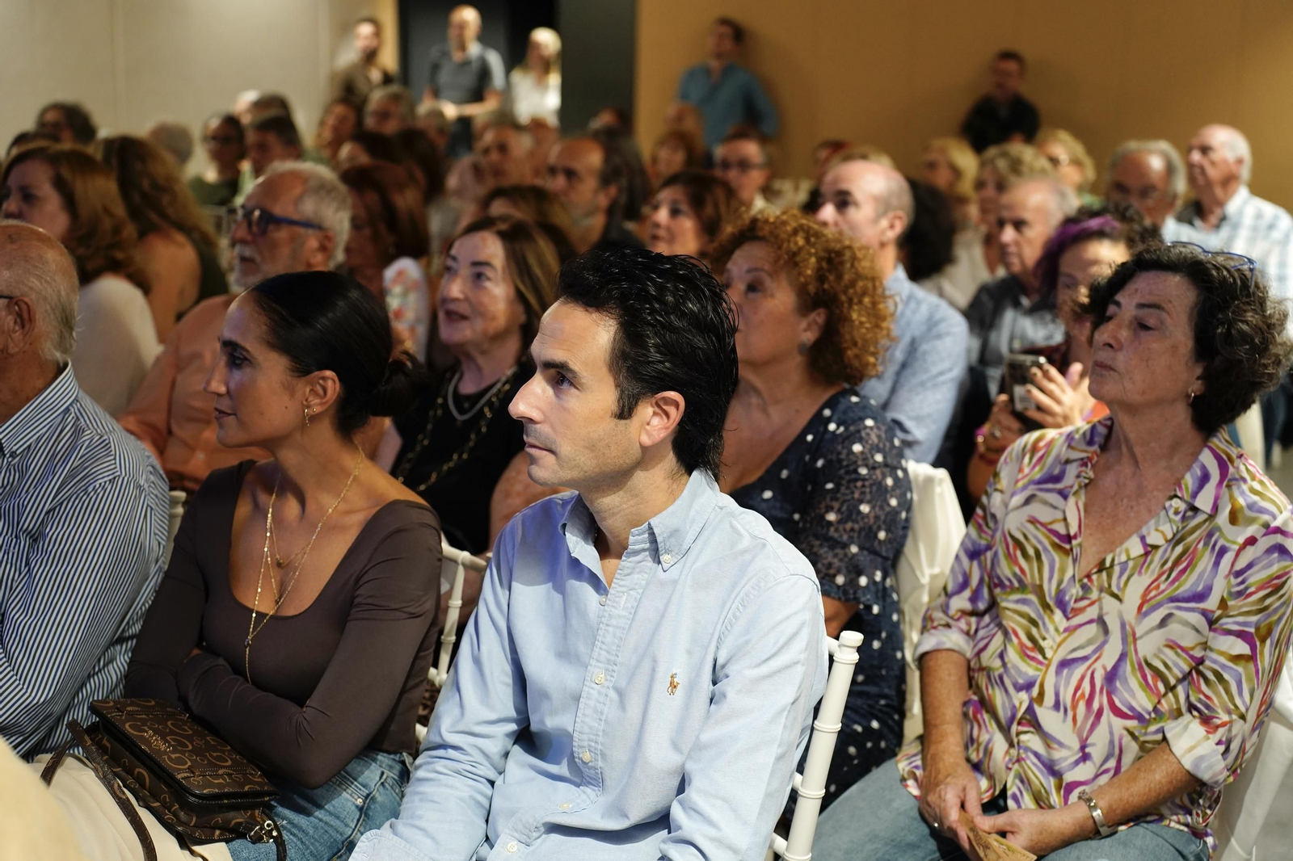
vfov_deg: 30.5
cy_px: 430
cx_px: 646
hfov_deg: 44.5
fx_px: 1580
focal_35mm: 44
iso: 2000
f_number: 2.8
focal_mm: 44
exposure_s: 1/80
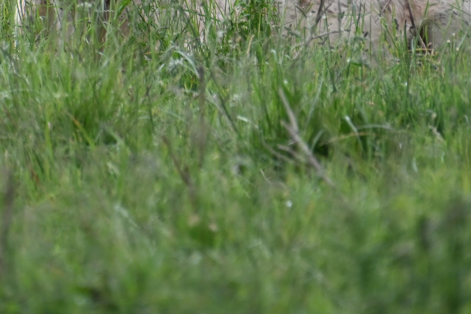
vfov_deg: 0.9
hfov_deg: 1.3
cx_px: 207
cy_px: -52
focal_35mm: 1610
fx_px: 21061
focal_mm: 400
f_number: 6.3
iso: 400
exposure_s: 1/320
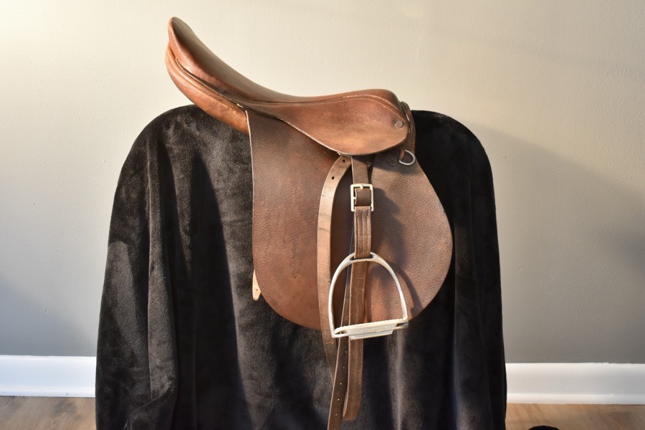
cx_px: 322
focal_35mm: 44
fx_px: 779
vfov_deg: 30.8
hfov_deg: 45.0
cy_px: 215
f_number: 4.2
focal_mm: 29
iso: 1100
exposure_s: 1/60
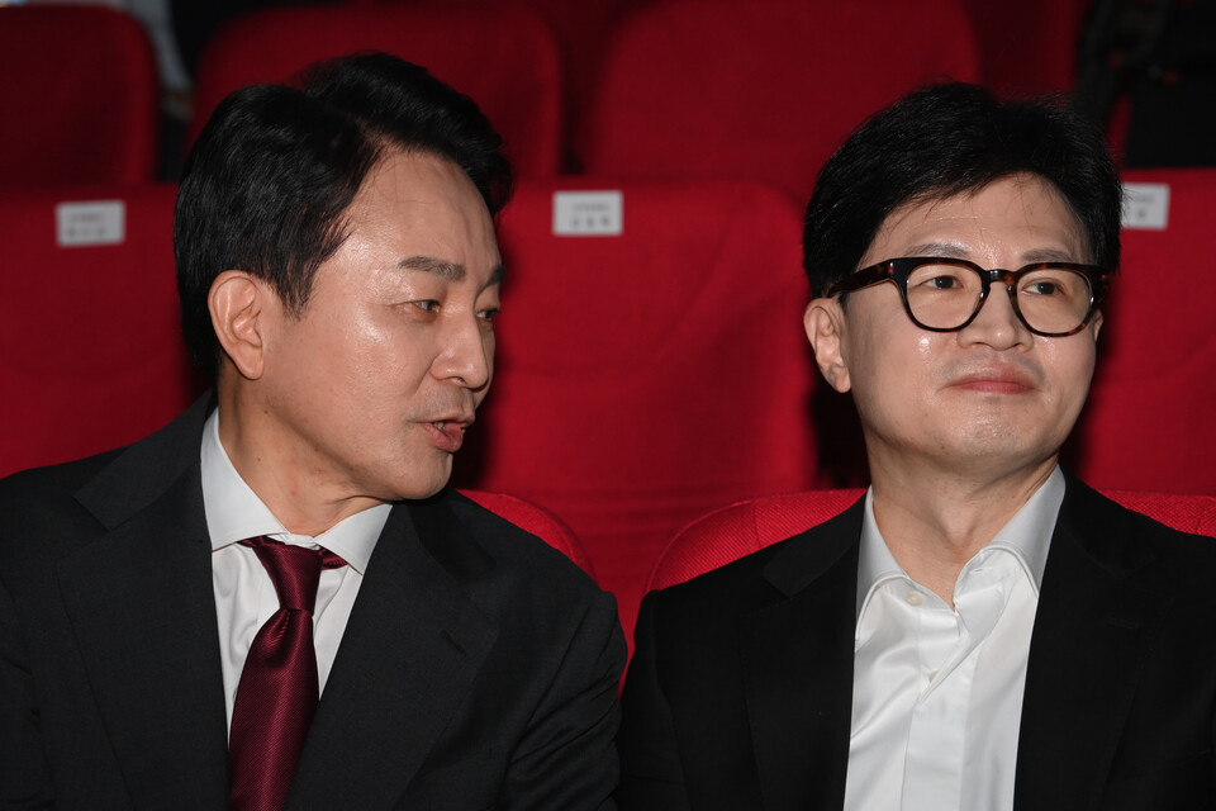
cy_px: 406
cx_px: 608
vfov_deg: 12.2
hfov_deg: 18.3
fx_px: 3783
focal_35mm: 112
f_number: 5.6
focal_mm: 112
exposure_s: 1/250
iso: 2500
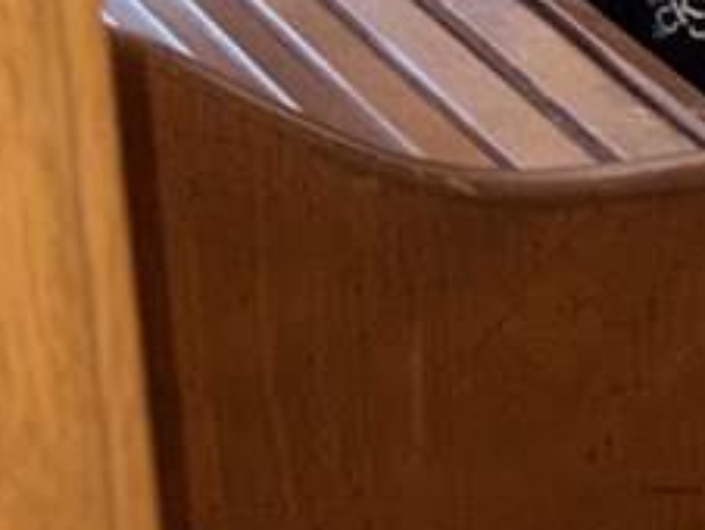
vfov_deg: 8.7
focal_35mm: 147
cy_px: -926
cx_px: 1825
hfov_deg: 10.8
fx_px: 2997
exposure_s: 1/22
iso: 50
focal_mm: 5.96
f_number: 1.6
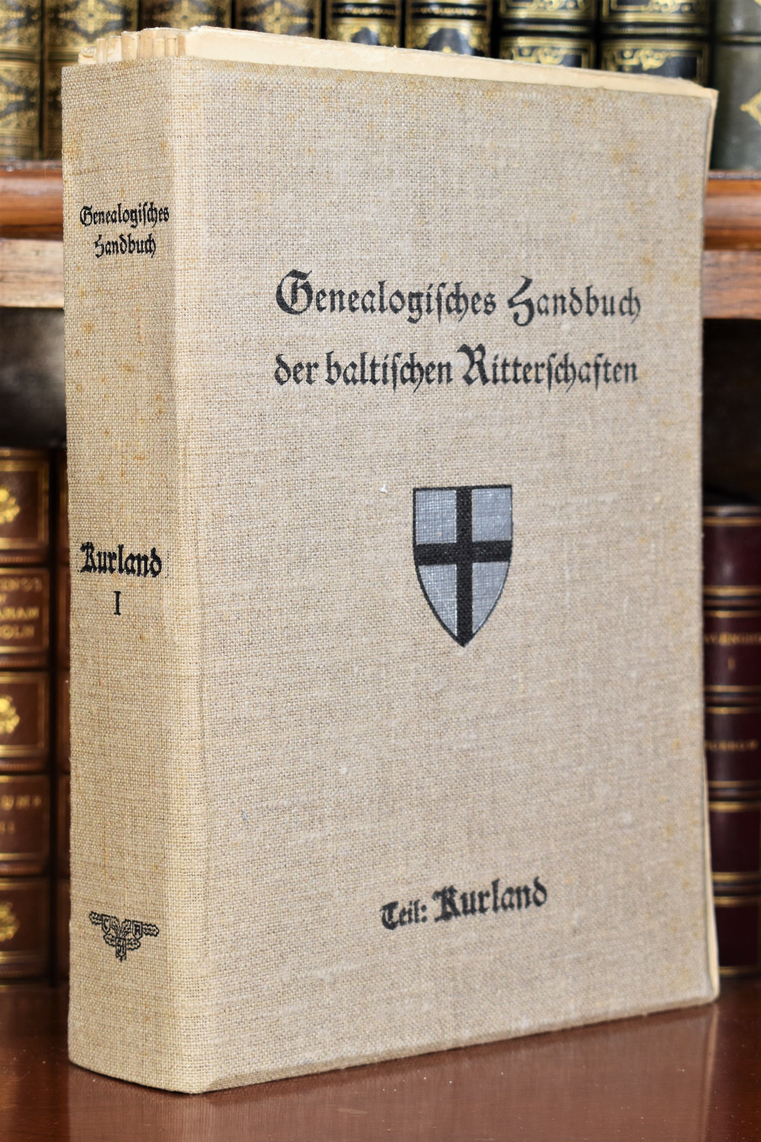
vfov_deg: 28.1
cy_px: 571
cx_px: 380
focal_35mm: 72
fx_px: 2283
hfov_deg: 18.9
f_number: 6.3
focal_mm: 48
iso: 400
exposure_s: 1/160
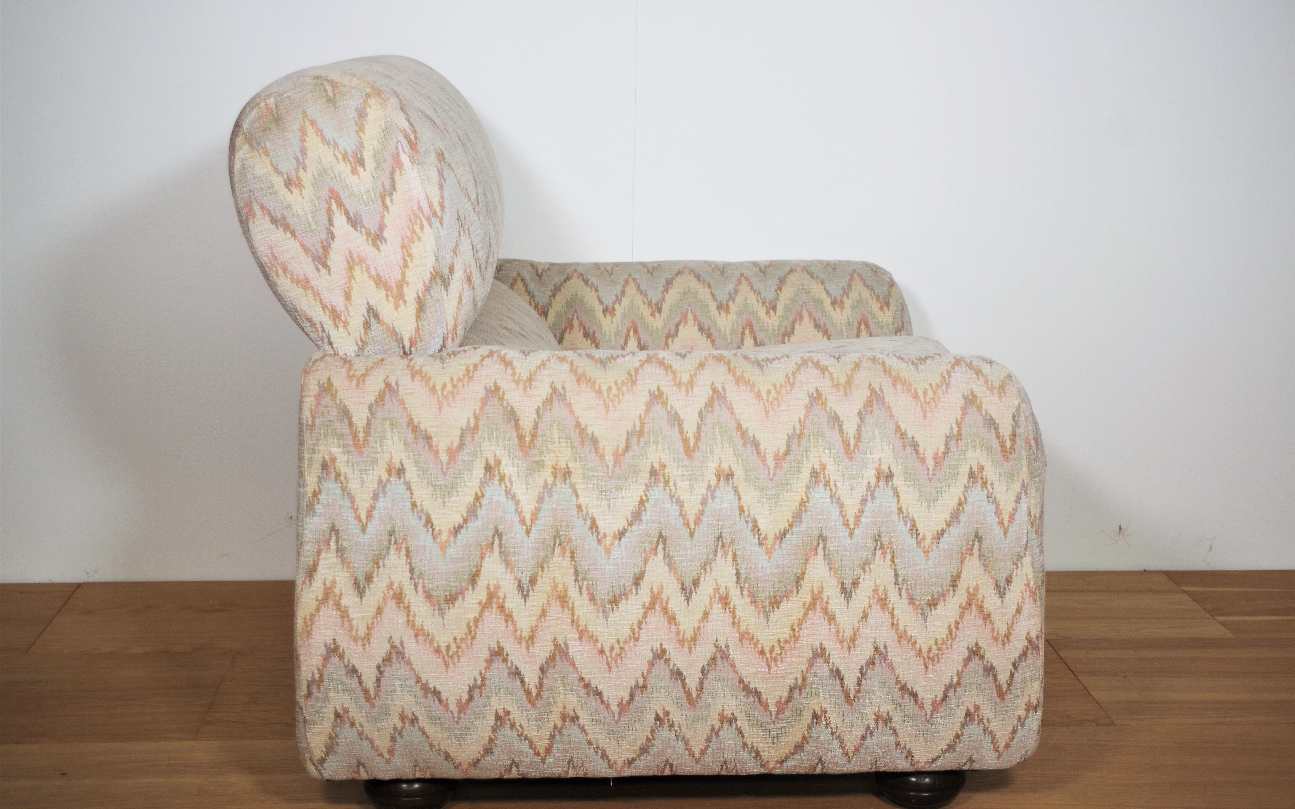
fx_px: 1659
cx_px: 649
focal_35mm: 47
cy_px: 426
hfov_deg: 42.6
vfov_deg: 27.4
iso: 200
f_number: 4
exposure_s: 1/60
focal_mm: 30.63
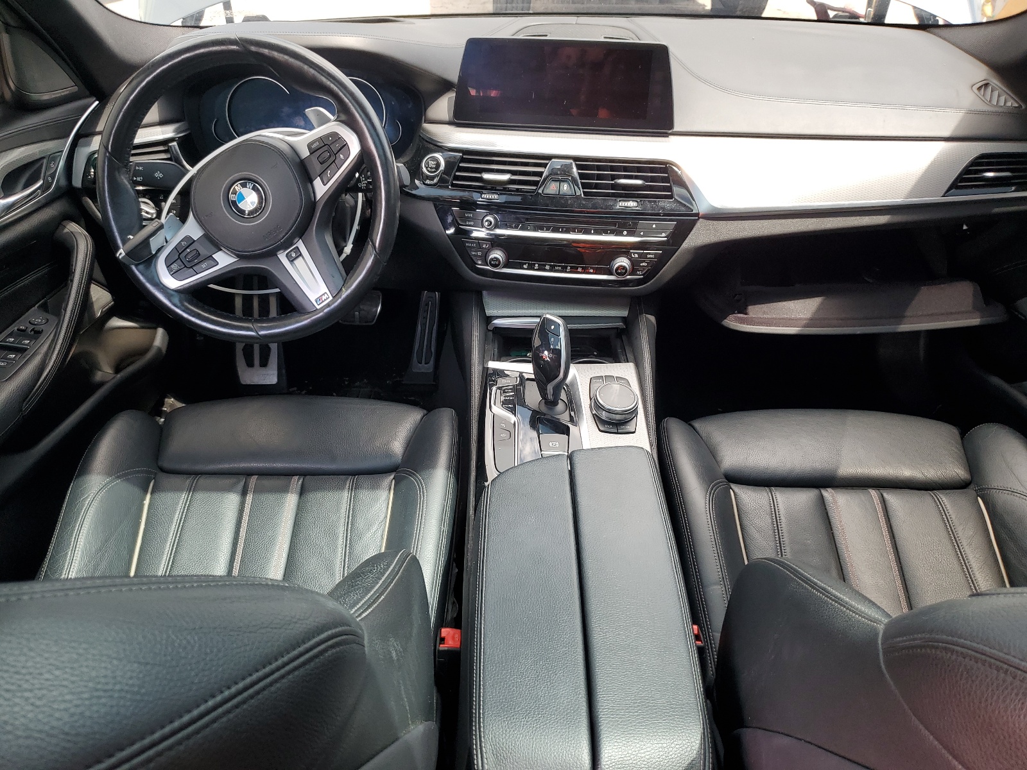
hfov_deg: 67.3
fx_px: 771
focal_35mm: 26
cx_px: 514
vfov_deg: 53.1
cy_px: 385
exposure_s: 1/60.2
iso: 51
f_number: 1.5
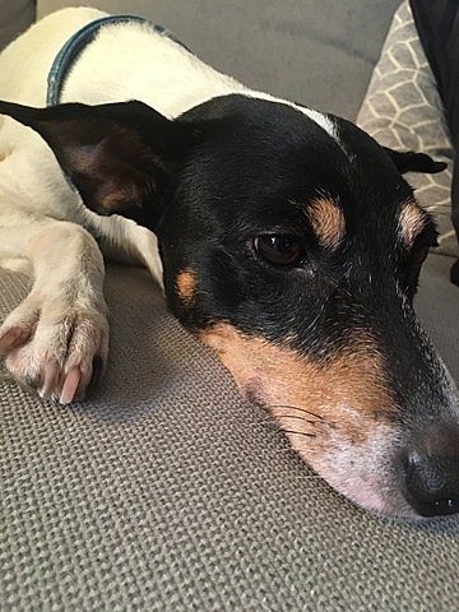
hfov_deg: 48.2
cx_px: 230
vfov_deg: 61.7
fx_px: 513
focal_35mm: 29
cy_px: 306
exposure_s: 1/33
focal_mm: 4.15
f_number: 2.2
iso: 250
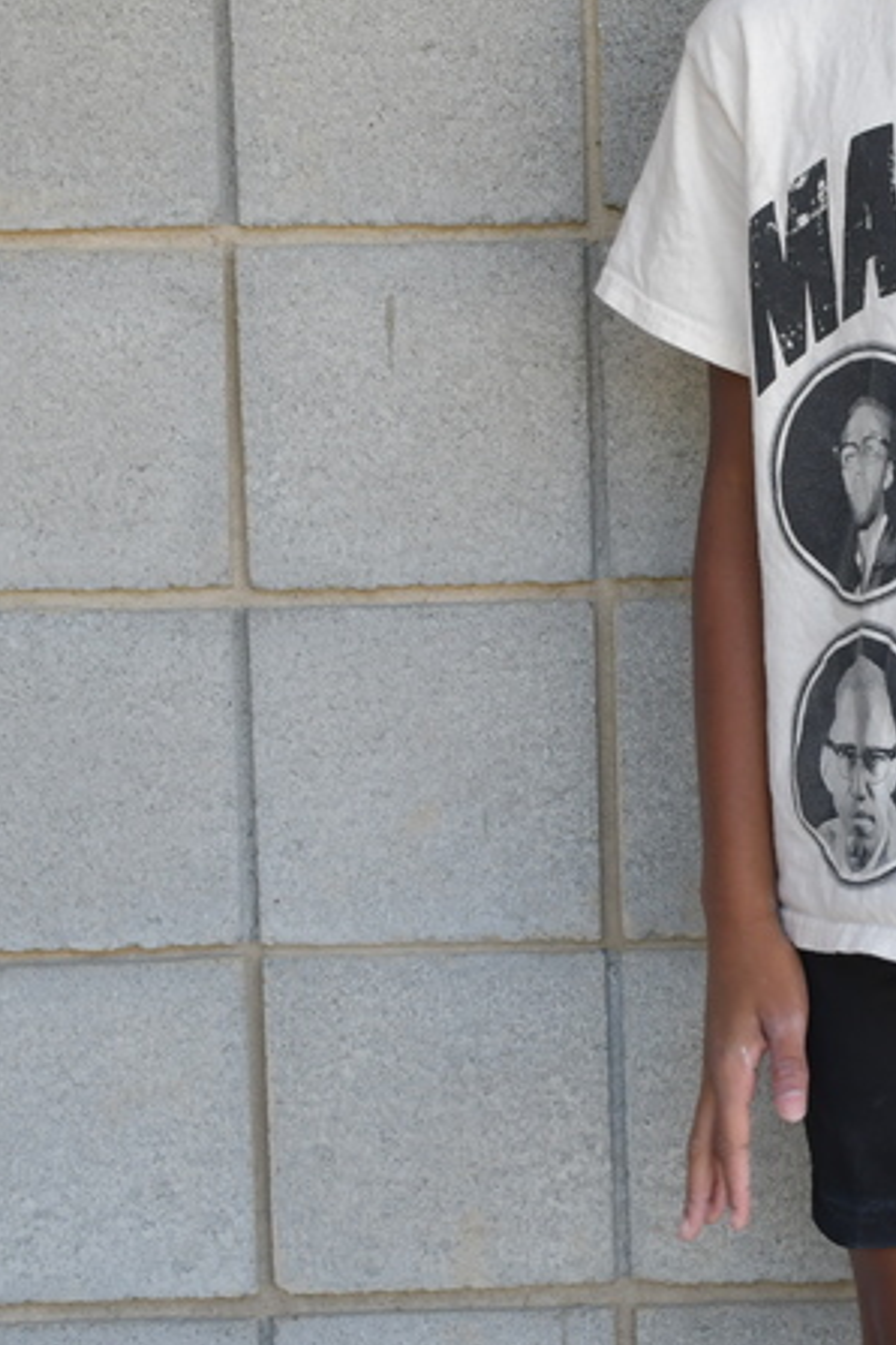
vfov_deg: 19.7
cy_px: 406
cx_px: 1000
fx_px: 3845
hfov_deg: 13.0
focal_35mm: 103
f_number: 5
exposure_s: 1/250
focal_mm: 30
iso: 400
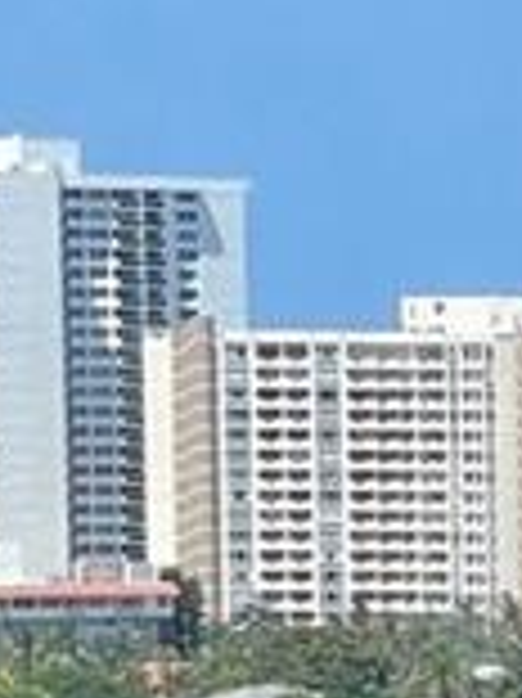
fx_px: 10007
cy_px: 1324
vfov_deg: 4.0
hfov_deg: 2.9
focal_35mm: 497
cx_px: 1966
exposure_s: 1/1143
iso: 20
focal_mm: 7.5
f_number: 2.2
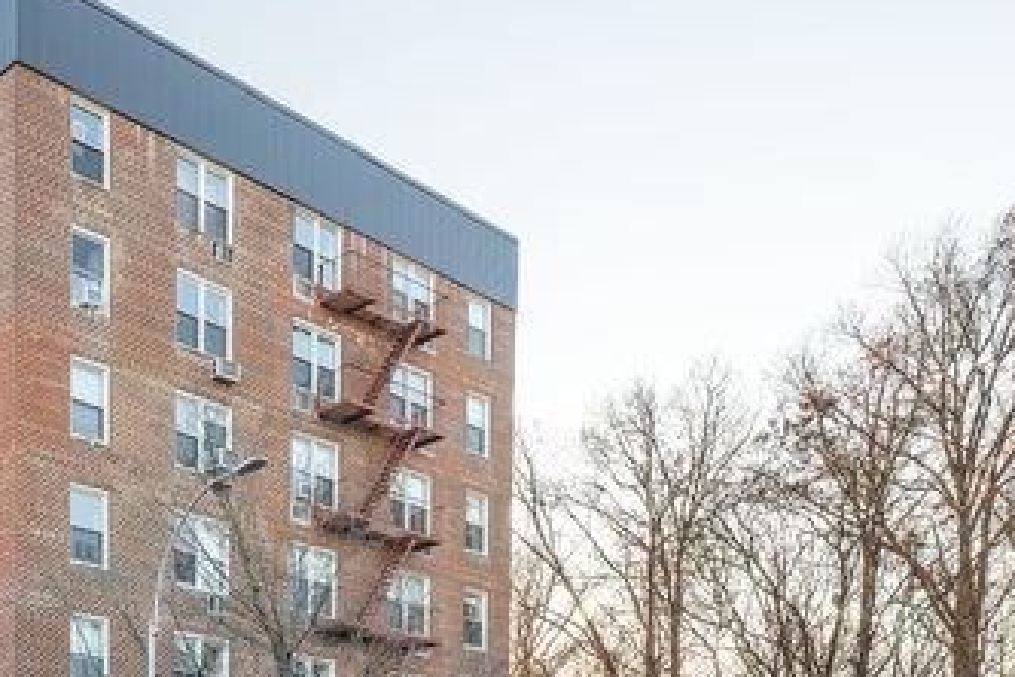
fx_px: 1184
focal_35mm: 42
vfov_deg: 30.7
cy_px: 590
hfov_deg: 41.3
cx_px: 34
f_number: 8
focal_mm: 14
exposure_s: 1/5000
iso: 800
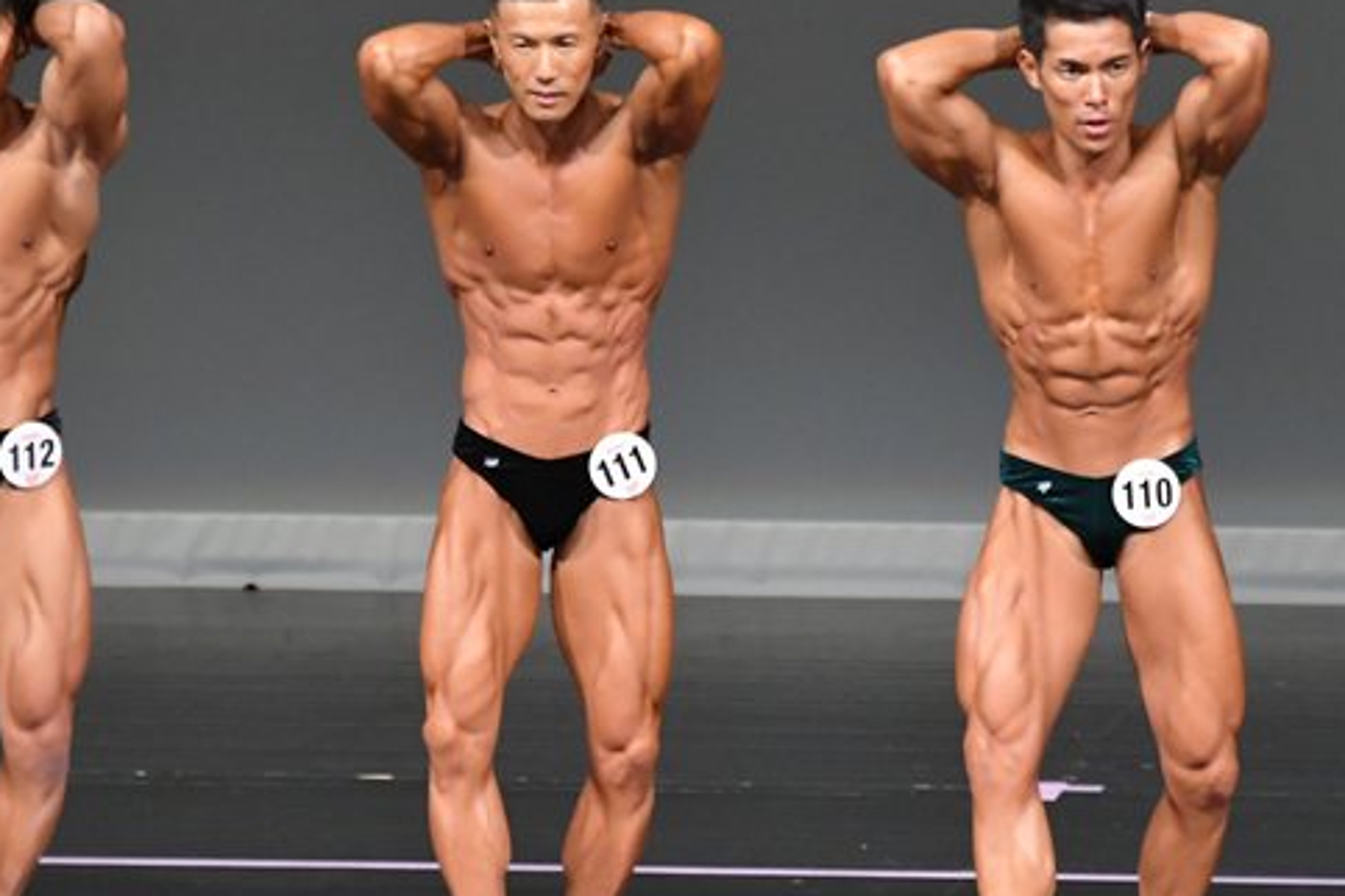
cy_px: 598
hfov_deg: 4.1
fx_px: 18866
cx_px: 831
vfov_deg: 2.7
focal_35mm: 505
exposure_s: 1/400
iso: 5000
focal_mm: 210
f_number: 5.6
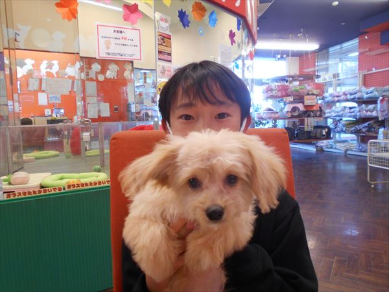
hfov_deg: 67.3
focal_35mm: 26
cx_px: 194
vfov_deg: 53.1
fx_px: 292
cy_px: 146
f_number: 3.2
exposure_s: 1/30
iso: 160
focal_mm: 4.6
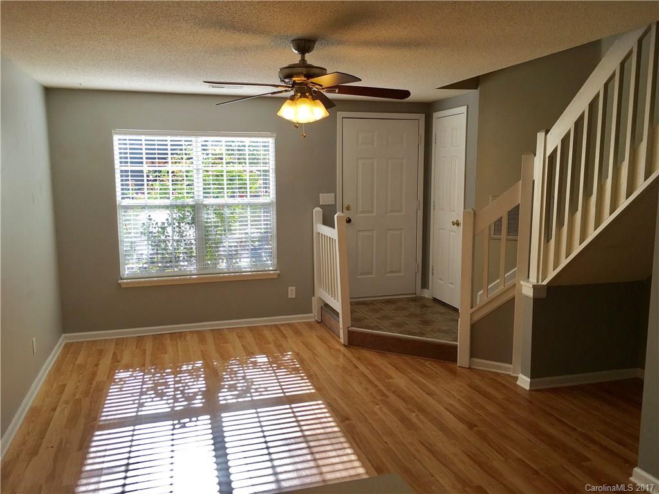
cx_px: 330
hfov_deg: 61.7
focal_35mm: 29
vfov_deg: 48.2
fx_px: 552
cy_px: 247
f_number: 2.2
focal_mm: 4.15
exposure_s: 1/217
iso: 25
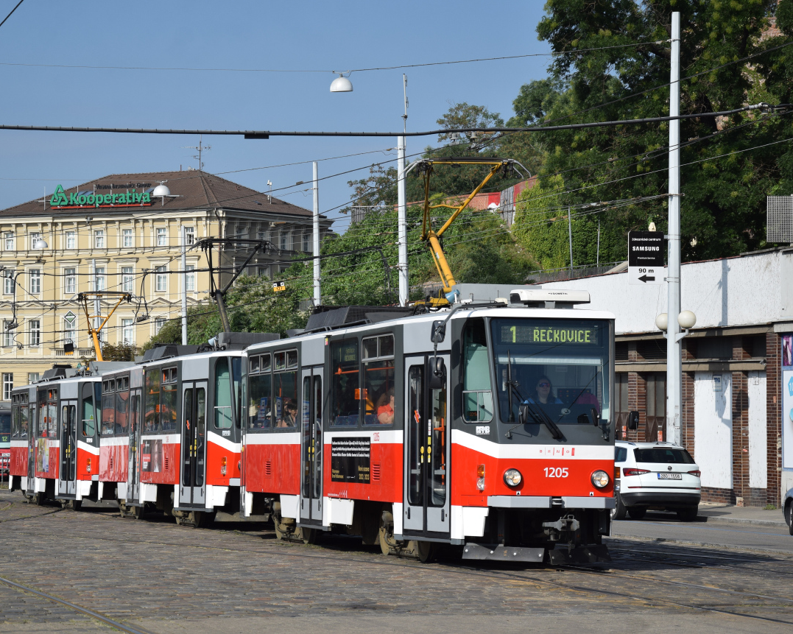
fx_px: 2792
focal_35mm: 119
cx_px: 353
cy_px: 316
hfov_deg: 16.2
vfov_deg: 13.0
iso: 200
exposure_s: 1/1000
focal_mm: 70
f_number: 6.3
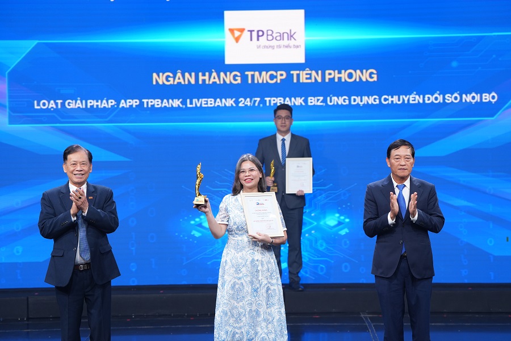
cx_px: 256
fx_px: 1547
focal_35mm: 109
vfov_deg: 12.6
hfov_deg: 18.8
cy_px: 170
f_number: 3.5
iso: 1000
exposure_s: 1/200
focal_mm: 109
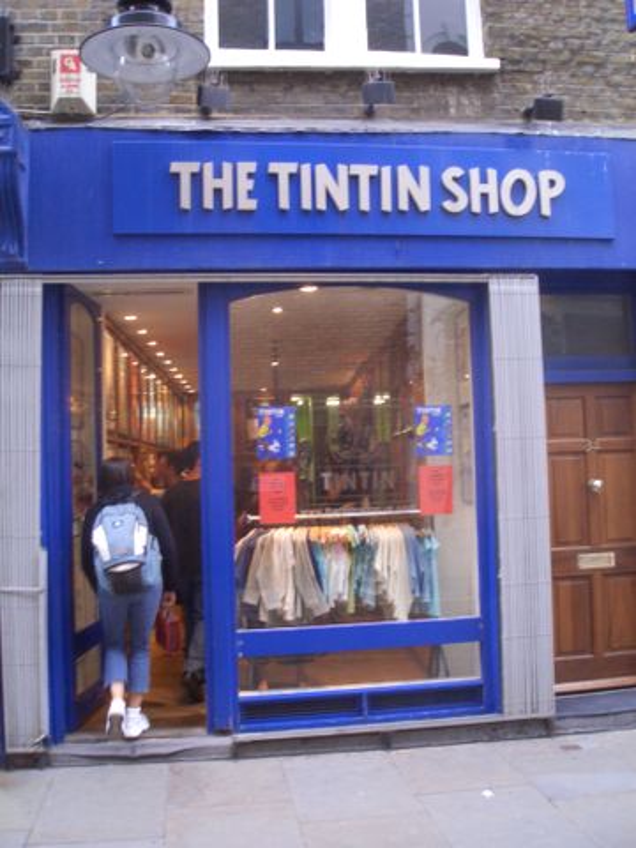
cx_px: 318
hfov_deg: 39.7
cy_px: 424
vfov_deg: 51.4
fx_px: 882
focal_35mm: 36
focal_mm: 4.8
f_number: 4
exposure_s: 1/30
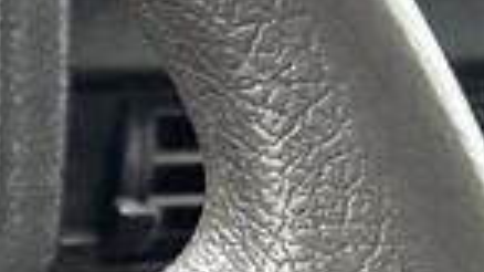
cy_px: 391
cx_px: -971
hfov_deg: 8.9
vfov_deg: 6.1
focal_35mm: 198
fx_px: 2540
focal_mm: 5.96
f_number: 1.6
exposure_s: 1/36
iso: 640
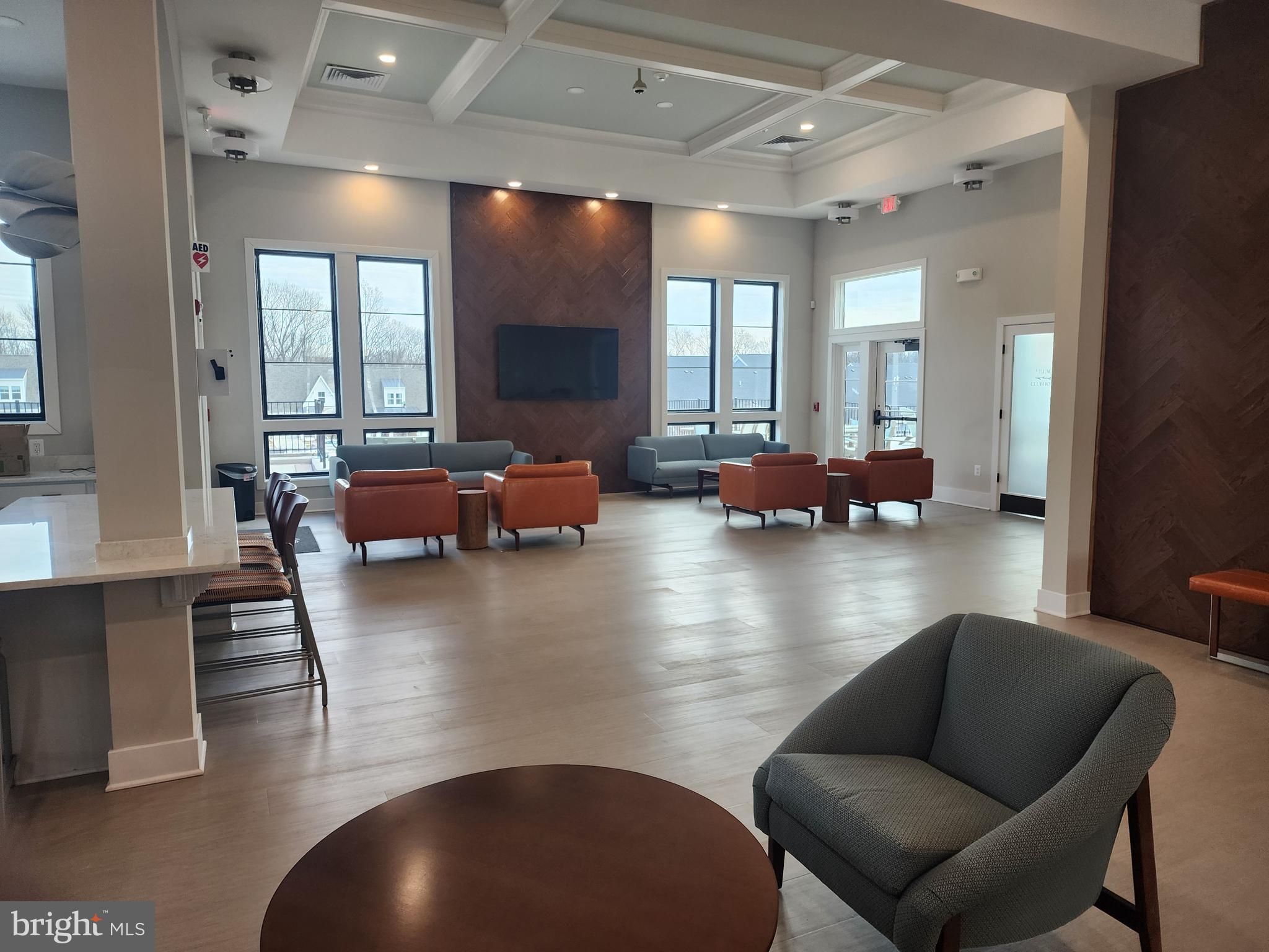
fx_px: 843
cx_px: 634
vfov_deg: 58.9
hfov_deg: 73.9
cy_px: 476
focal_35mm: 23
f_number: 1.8
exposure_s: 1/120
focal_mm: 6.4
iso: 100
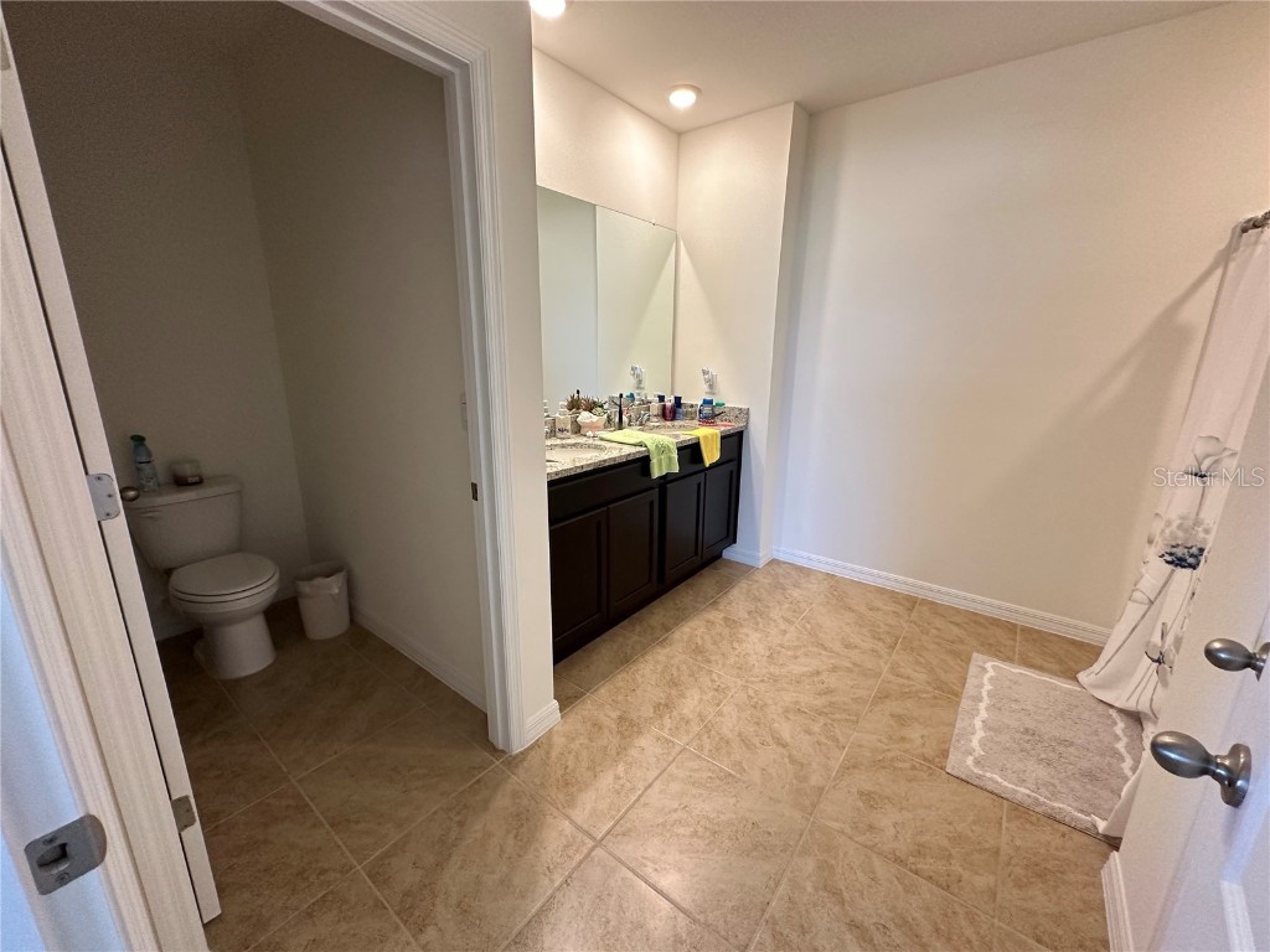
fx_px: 514
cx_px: 635
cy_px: 476
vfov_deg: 85.7
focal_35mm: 14
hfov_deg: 102.1
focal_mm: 2.22
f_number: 2.2
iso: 320
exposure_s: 1/120
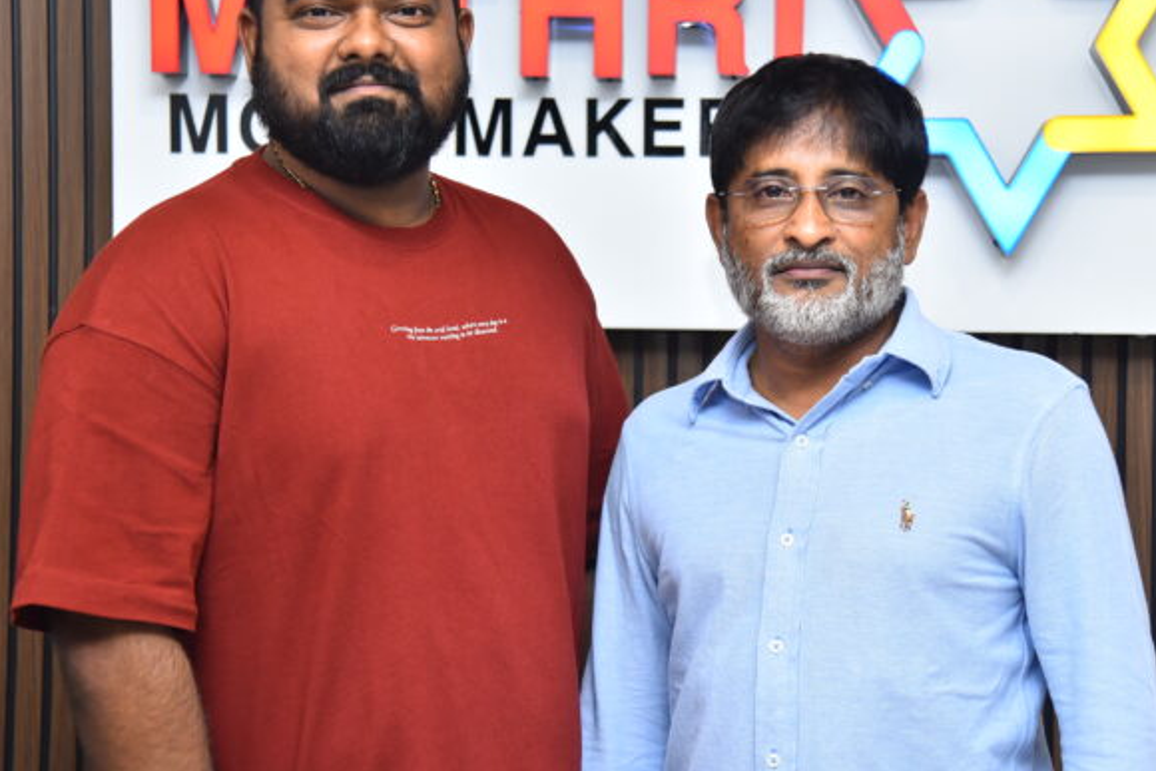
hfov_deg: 23.6
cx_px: 650
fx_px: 2762
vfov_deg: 15.9
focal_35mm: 86
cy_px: 343
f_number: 4
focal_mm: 65
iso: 1000
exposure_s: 1/160
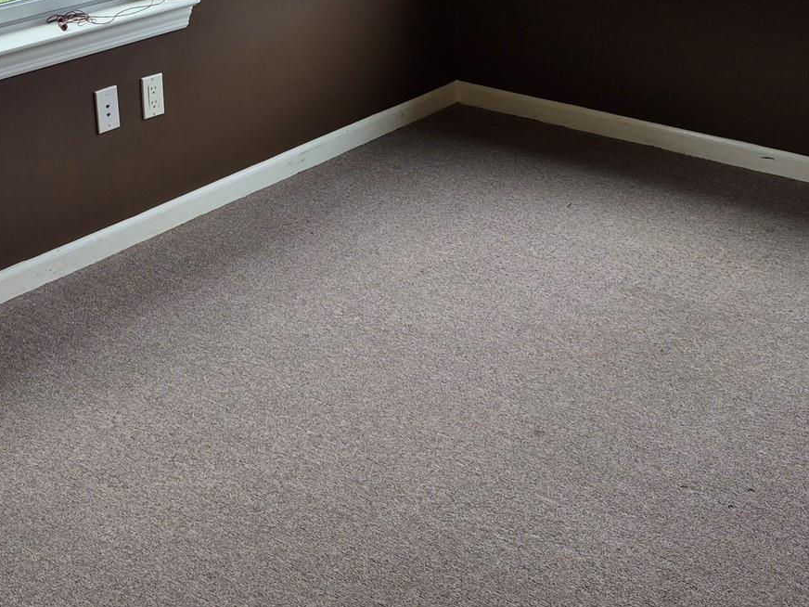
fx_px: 1262
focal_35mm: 54
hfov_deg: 35.5
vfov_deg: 25.9
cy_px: 26
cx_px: 365
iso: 40
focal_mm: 5.4
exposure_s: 1/180
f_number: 1.8
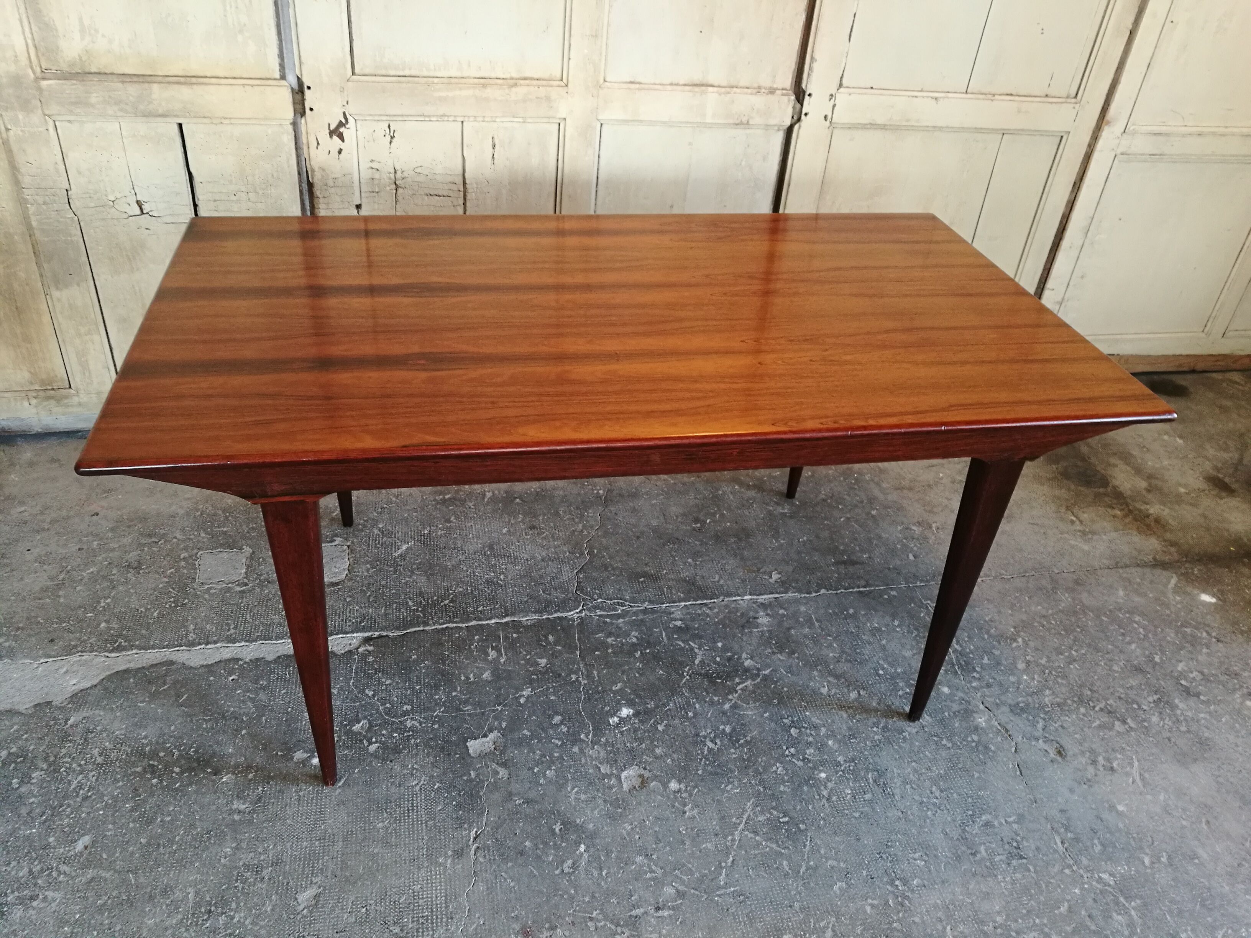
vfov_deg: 51.4
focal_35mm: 27
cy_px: 469
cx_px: 626
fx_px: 976
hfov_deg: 65.3
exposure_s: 1/30
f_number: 2.2
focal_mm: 4.5
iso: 250
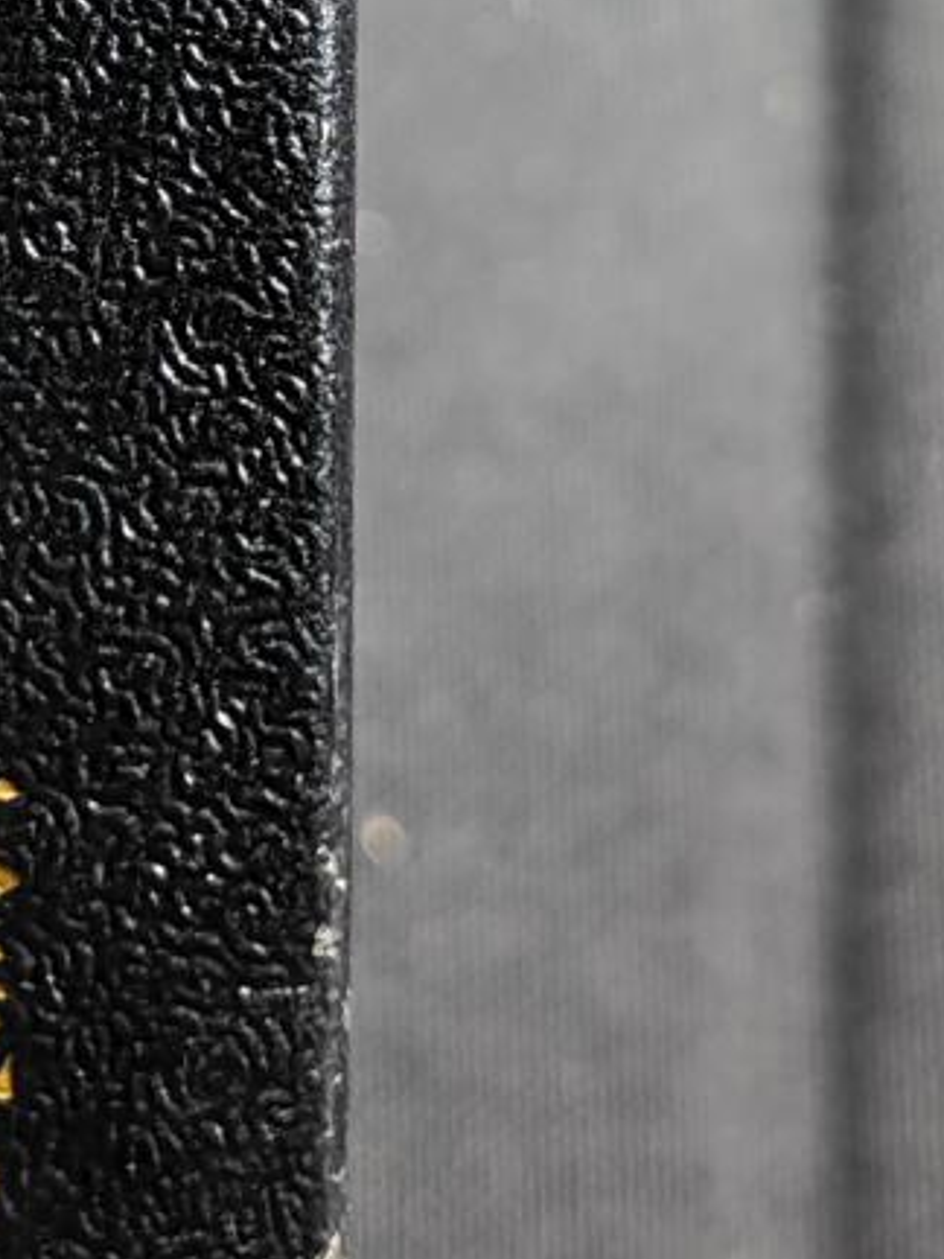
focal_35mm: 100
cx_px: -99
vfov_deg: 19.2
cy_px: 82
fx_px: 3636
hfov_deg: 14.4
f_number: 1.6
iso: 1250
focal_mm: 5.84
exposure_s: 1/25
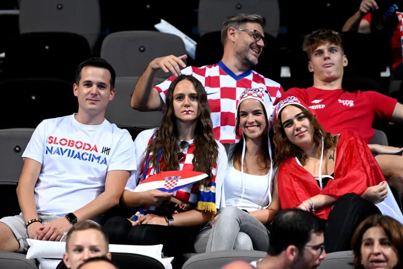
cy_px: 134
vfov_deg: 7.4
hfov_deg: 11.1
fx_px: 2071
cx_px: 202
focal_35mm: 185
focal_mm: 185
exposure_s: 1/800
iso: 5000
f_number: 4
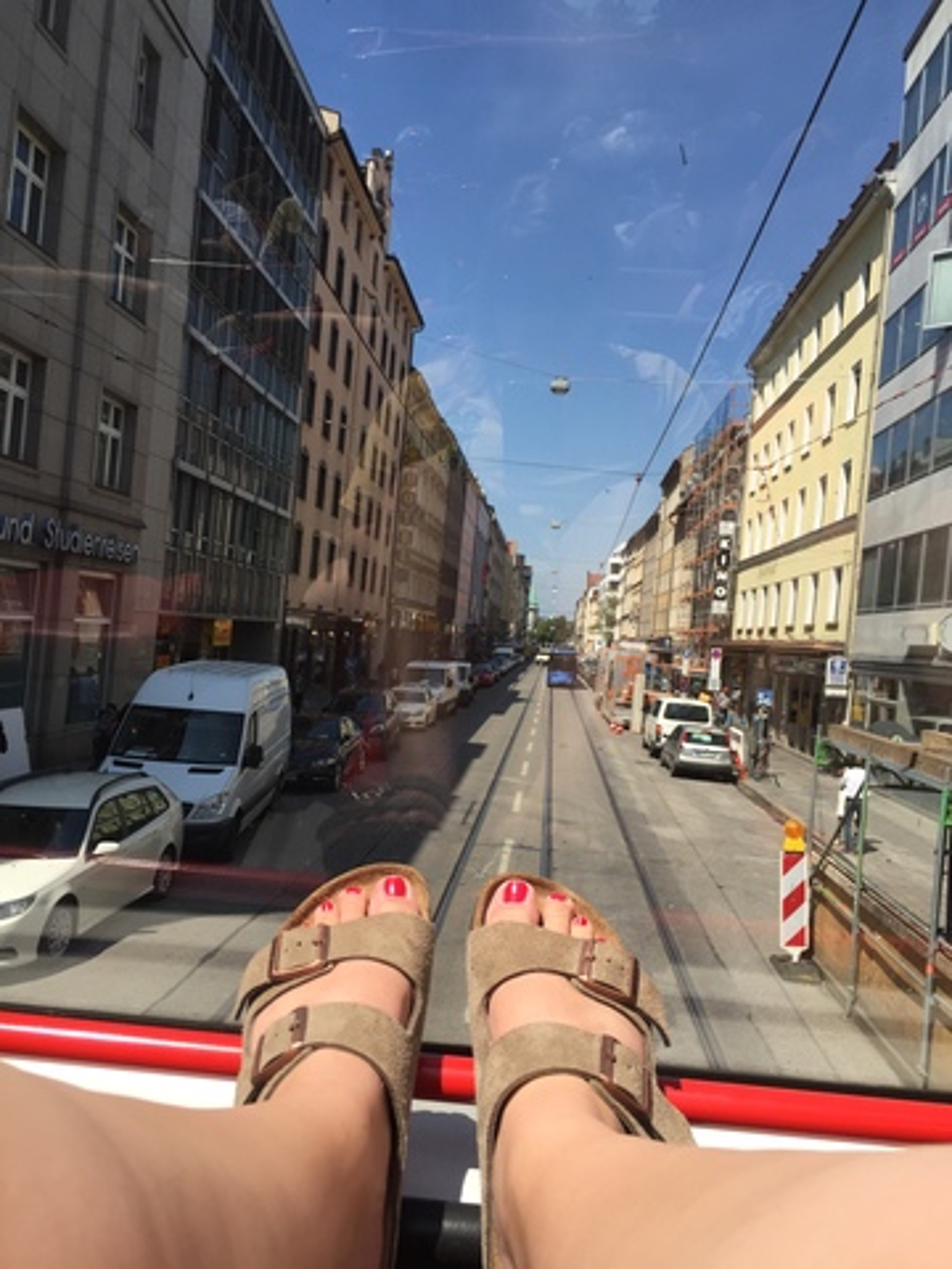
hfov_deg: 48.2
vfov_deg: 61.7
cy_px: 634
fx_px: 1063
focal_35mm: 29
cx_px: 476
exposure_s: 1/1980
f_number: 2.2
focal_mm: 4.15
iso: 32
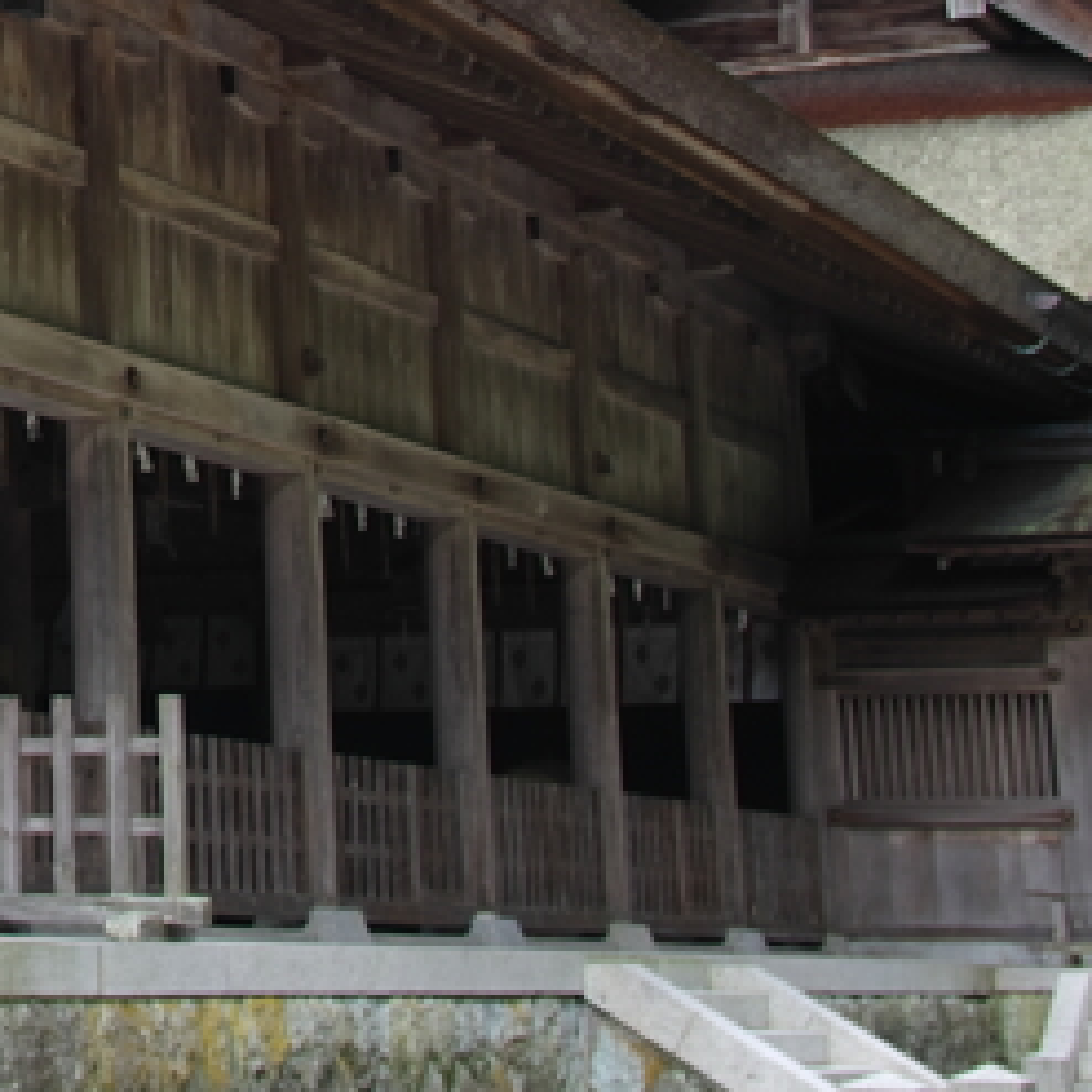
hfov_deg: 14.0
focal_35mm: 116
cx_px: -566
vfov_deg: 14.6
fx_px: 4140
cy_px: -164
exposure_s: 1/80
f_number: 3.5
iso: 100
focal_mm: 22
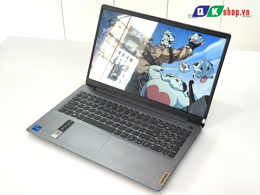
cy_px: 98
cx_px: 130
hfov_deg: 39.7
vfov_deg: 30.3
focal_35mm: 48
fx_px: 361
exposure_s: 1/250
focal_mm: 6.76
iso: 64
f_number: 1.78
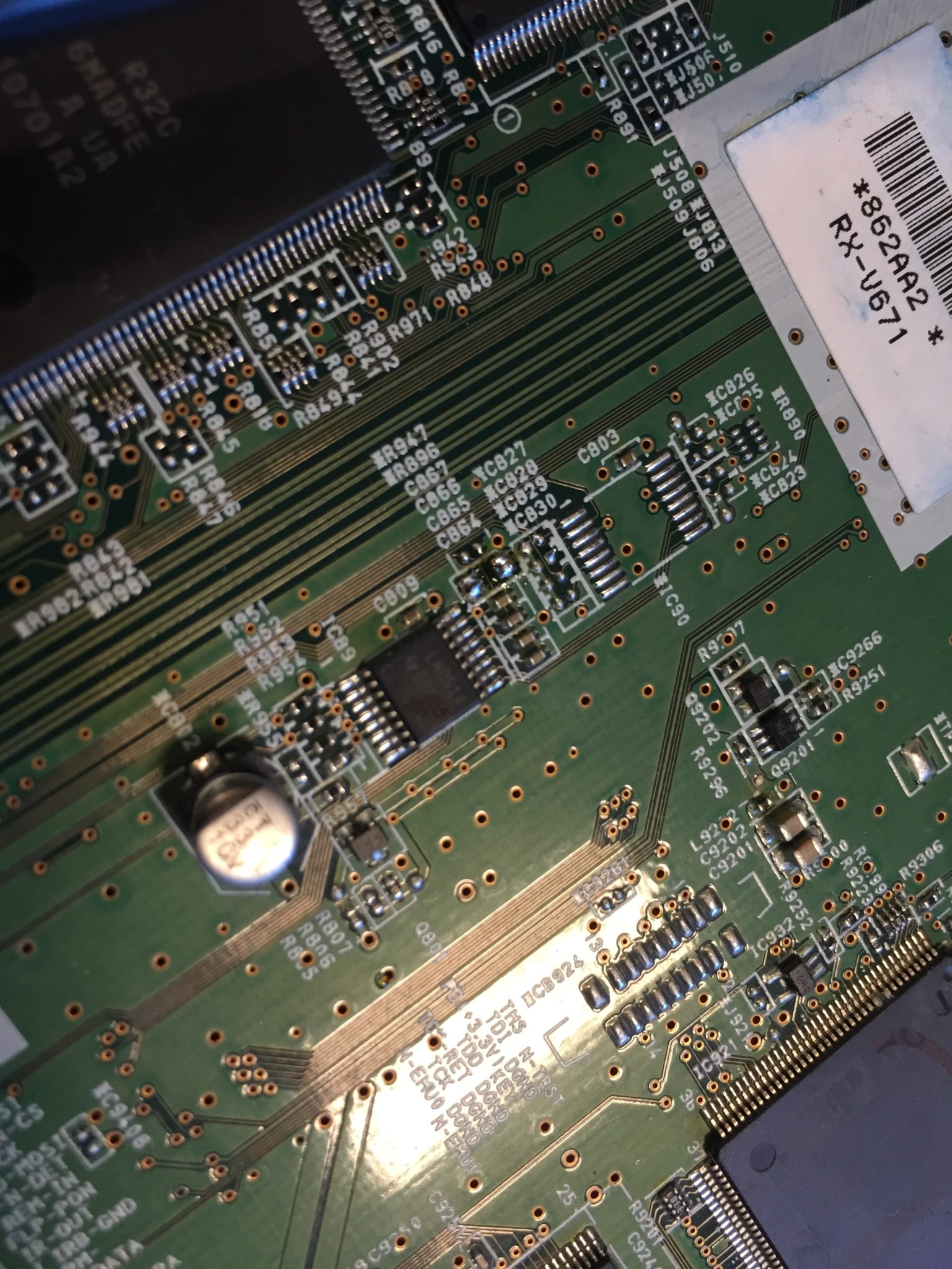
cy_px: 634
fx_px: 1063
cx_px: 476
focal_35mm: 29
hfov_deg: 48.2
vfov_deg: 61.7
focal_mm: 4.15
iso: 125
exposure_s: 1/33
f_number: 2.2
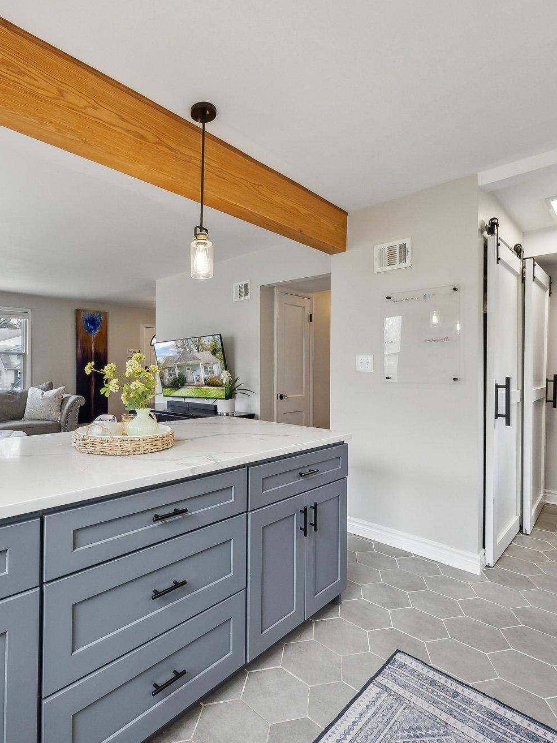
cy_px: 372
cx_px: 211
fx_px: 386
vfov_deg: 87.7
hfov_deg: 70.5
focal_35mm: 18
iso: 640
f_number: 7.1
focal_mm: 12
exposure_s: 1/100
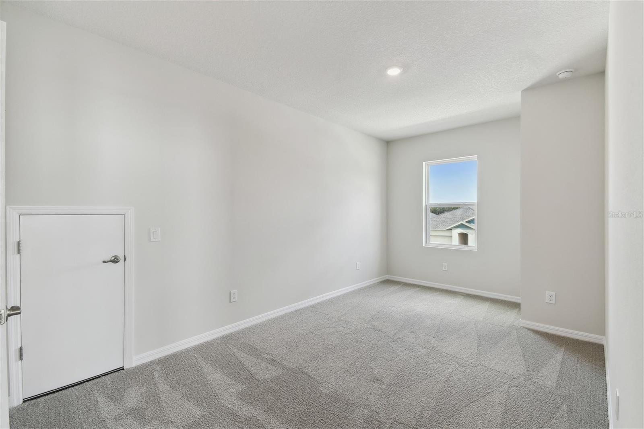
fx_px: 268
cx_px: 322
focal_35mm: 15
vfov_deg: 77.3
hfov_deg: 100.4
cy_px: 214
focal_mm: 10
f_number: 7.1
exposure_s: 1/20
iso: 100
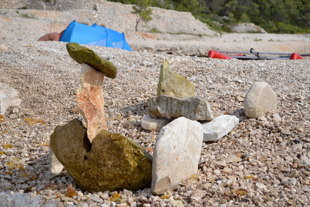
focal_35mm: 72
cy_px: 104
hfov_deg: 28.1
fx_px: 620
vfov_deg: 18.9
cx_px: 155
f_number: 7.1
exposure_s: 1/400
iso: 100
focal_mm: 48
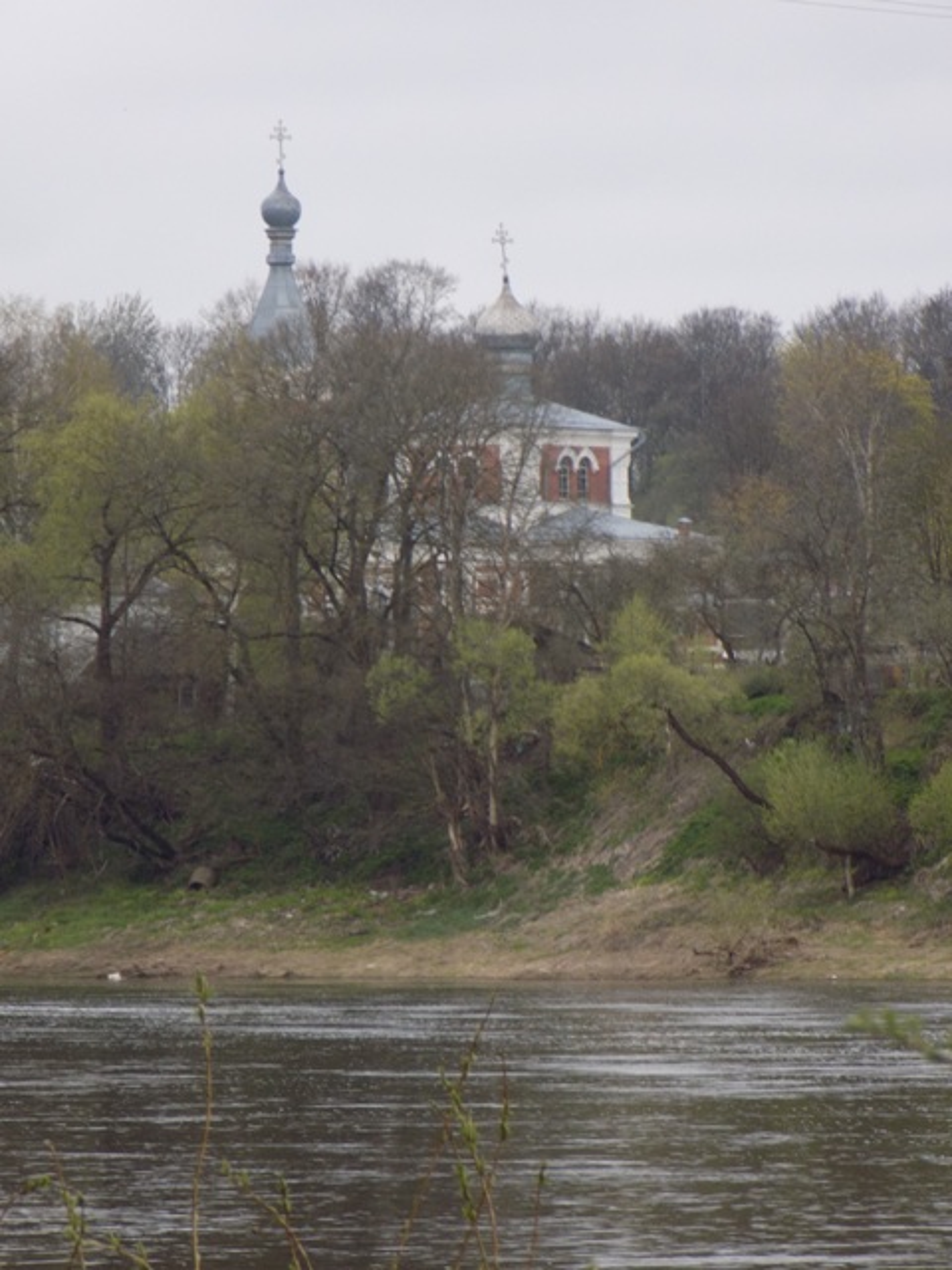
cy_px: 635
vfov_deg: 7.1
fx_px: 10267
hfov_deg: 5.3
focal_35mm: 280
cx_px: 476
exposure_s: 1/60
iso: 140
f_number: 5.8
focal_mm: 49.7
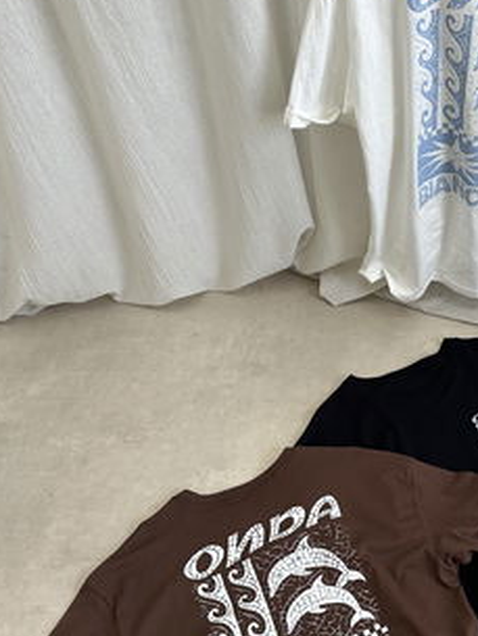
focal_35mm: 42
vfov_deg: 44.5
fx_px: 773
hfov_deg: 33.9
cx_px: 340
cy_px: 391
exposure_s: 1/121
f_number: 1.78
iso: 100
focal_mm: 6.86
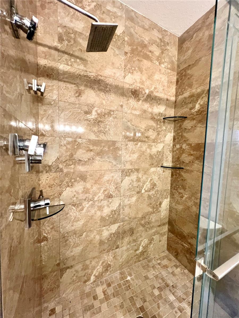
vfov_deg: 106.2
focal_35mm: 13
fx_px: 120
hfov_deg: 89.9
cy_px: 159
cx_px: 120
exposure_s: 1/60
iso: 250
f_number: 1.8
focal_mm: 1.57
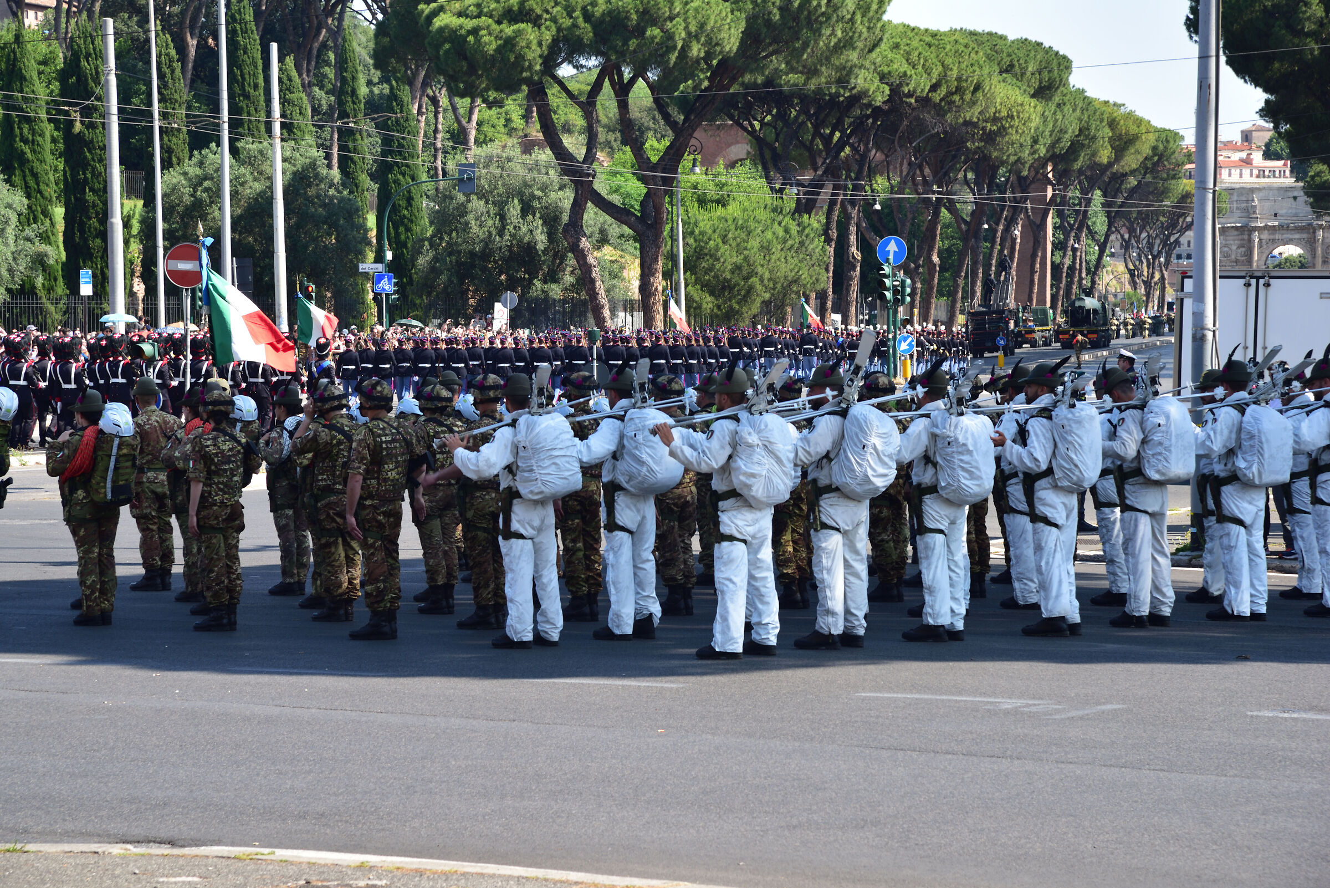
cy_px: 444
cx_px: 665
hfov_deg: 18.6
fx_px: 4065
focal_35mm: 110
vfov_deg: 12.5
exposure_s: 1/100
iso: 200
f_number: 10
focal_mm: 110
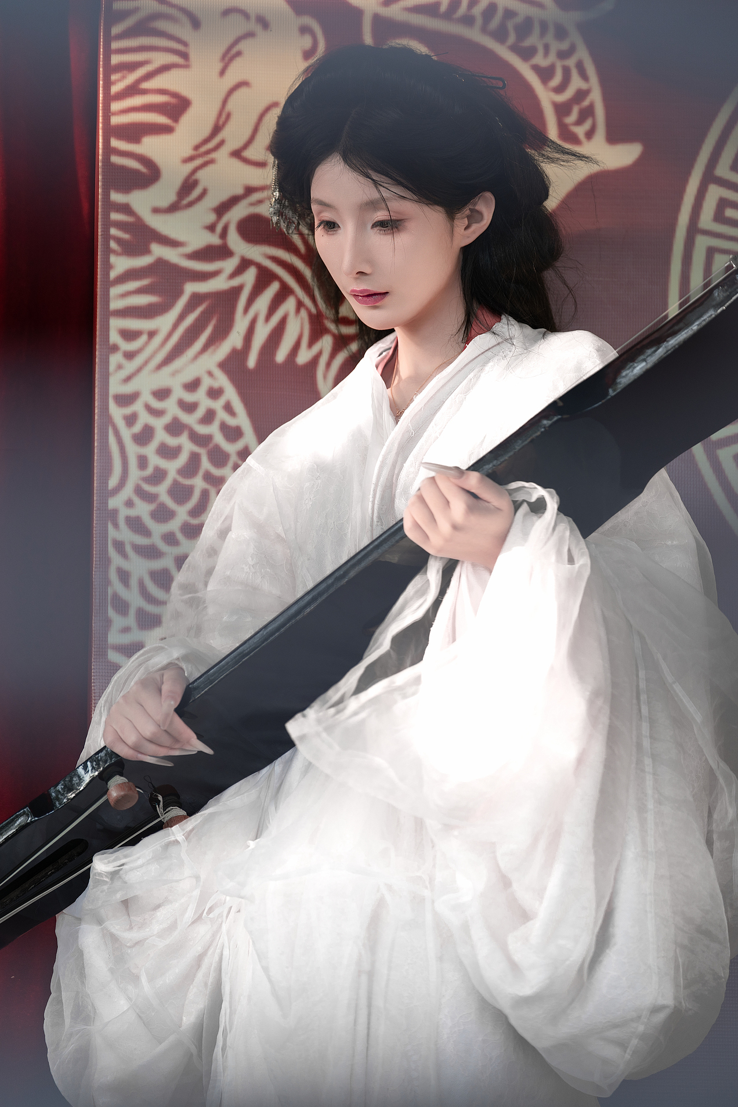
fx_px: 5043
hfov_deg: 8.4
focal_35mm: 164
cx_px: 370
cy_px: 554
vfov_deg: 12.5
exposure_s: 1/125
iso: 160
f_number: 2.8
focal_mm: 163
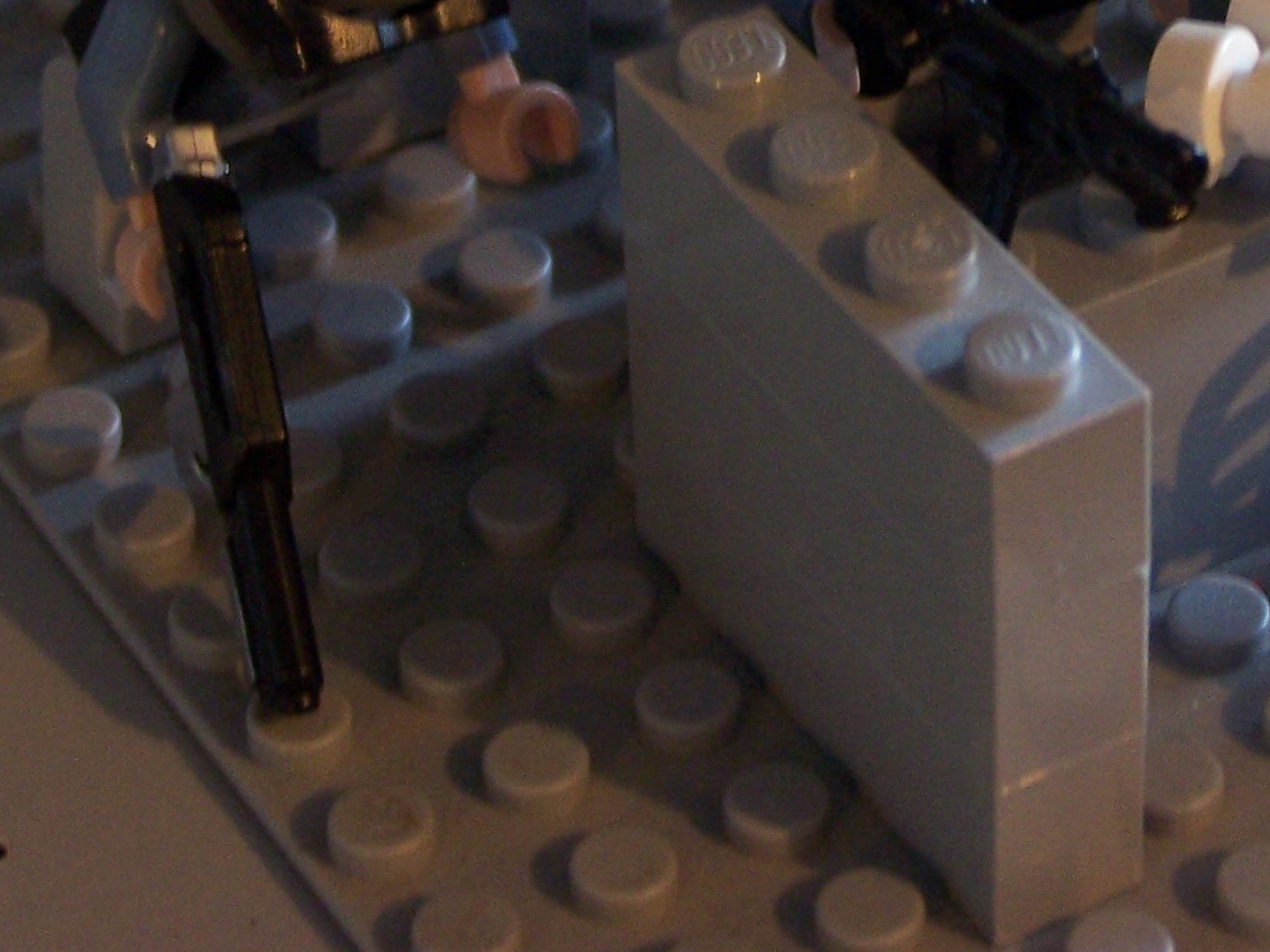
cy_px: -155
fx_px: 5907
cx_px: 1081
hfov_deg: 12.2
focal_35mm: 161
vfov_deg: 9.1
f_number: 3.2
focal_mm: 11.5
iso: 140
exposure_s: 1/8
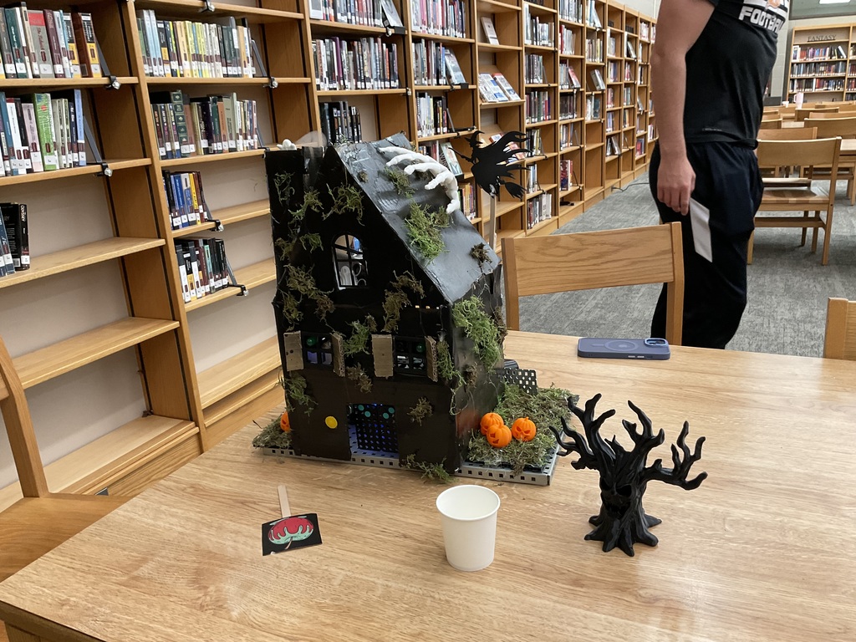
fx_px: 717
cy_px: 321
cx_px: 428
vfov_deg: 48.2
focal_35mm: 29
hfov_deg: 61.7
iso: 80
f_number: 1.8
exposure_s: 1/60
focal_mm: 3
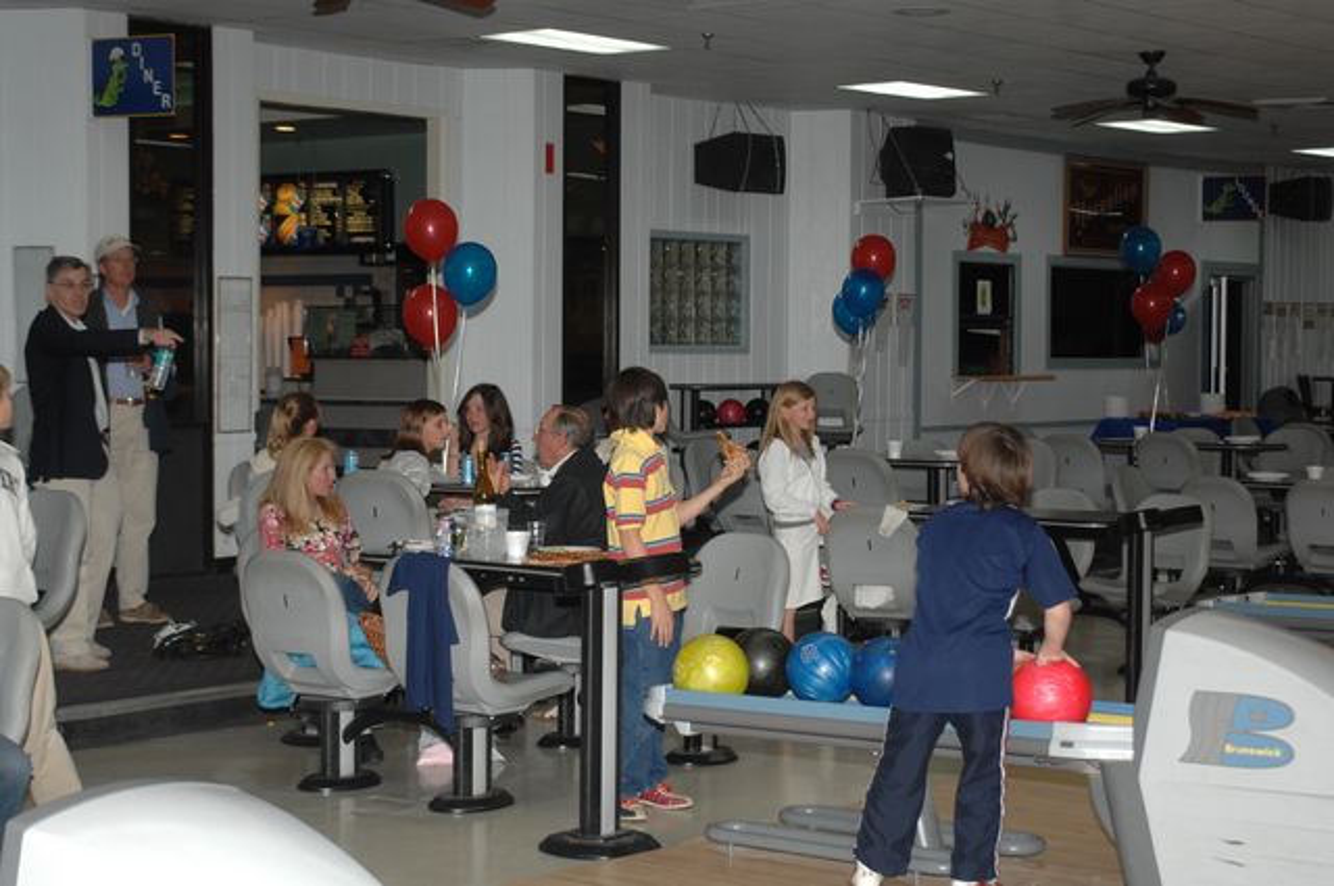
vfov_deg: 18.9
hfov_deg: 28.1
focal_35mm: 72
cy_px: 443
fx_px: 2665
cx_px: 667
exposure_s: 1/125
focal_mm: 48
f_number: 4.2
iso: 400
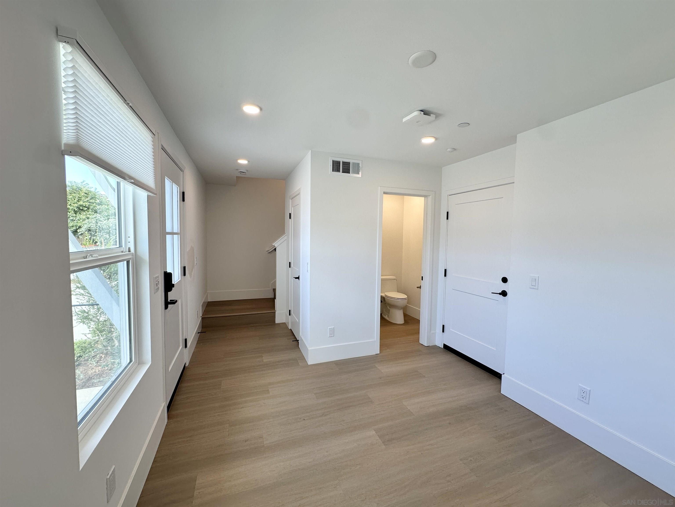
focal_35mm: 14
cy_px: 254
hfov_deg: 102.1
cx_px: 338
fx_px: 273
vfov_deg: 85.7
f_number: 2.2
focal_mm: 2.22
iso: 64
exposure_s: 1/120
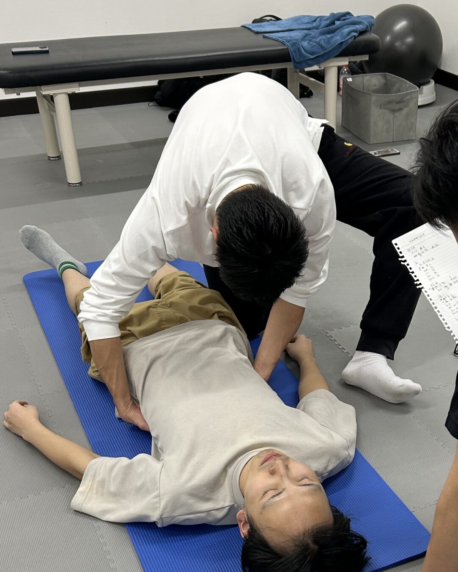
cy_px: 445
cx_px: 312
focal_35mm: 48
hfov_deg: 31.2
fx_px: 813
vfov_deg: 37.6
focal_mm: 5.7
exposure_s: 1/100
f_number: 1.5
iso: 80
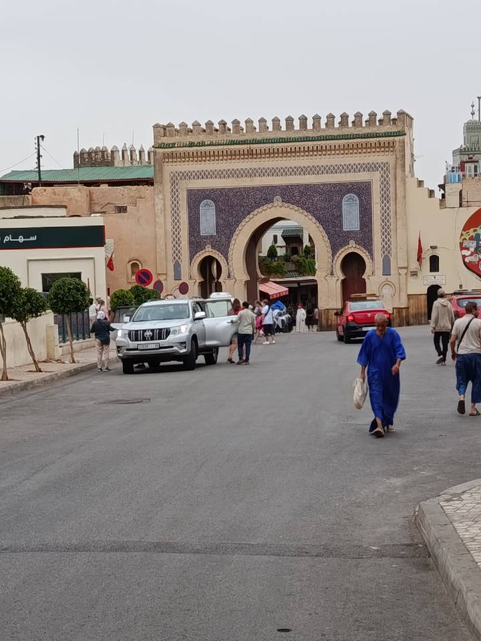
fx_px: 1241
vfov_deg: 29.0
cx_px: 240
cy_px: 320
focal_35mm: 67
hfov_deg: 21.9
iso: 50
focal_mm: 5.24
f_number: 1.7
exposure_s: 1/117
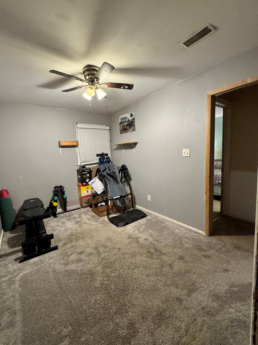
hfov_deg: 81.6
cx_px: 121
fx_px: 149
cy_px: 168
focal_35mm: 15
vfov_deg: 98.2
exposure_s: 1/60
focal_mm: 2.22
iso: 400
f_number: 2.2
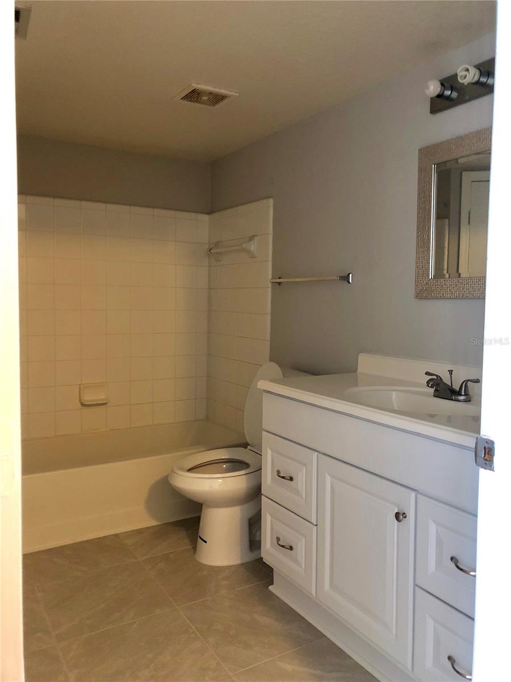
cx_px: 256
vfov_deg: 63.4
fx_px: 551
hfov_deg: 49.7
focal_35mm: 28
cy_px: 341
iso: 100
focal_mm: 3.99
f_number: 1.8
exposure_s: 1/6
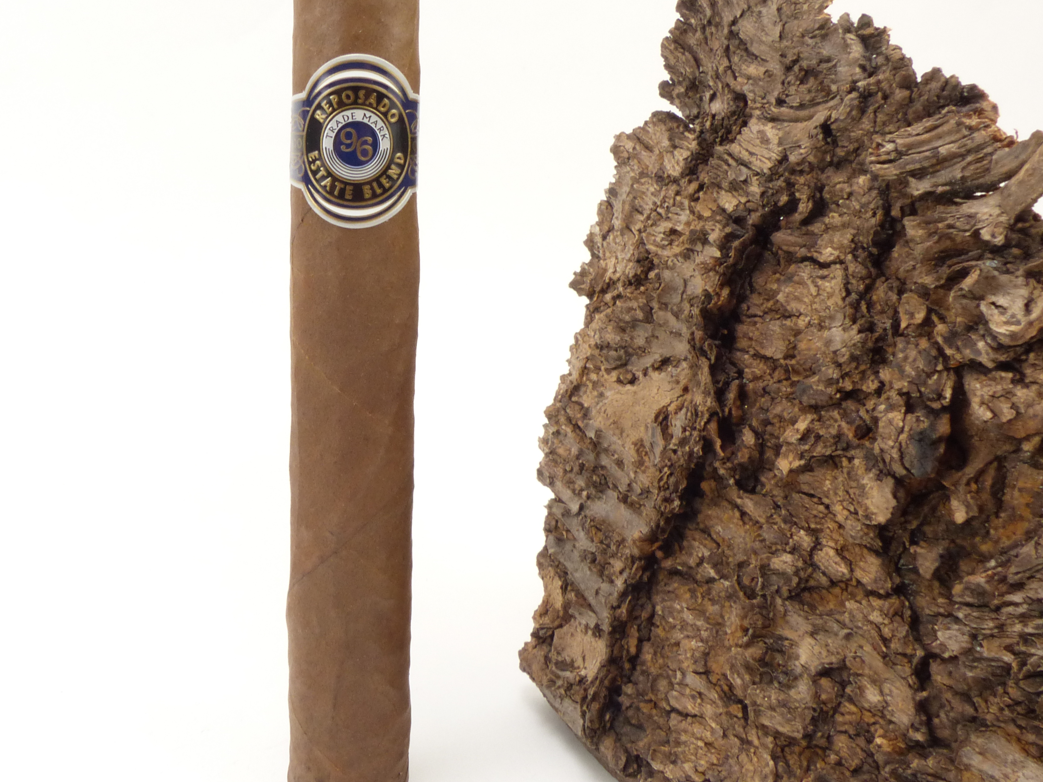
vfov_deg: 35.1
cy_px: 338
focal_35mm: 41
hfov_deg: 45.2
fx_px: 1235
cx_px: 362
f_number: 8
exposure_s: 1/50
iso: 200
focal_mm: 5.5
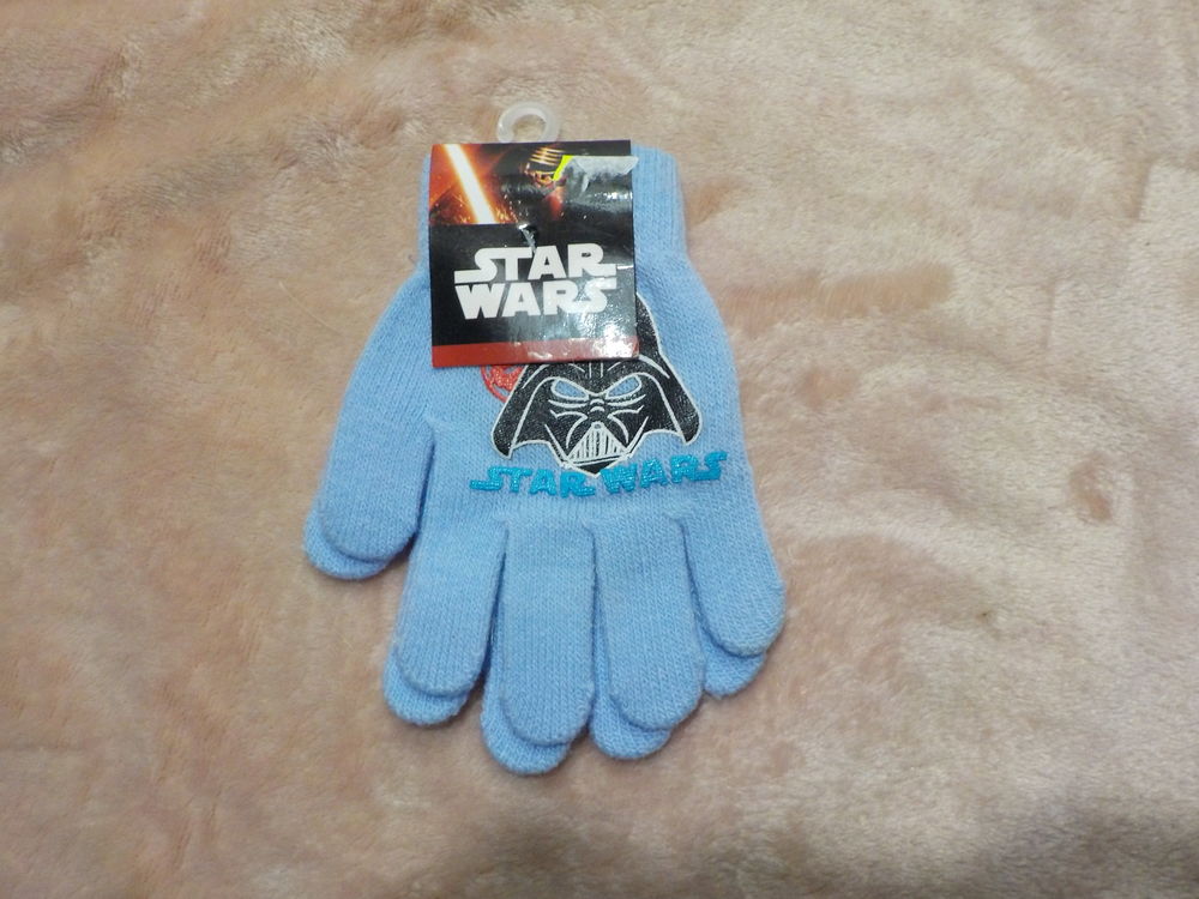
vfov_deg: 46.8
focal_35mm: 30
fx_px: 1039
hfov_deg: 60.0
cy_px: 450
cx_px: 600
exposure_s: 1/25
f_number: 3.3
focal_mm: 4.1
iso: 400
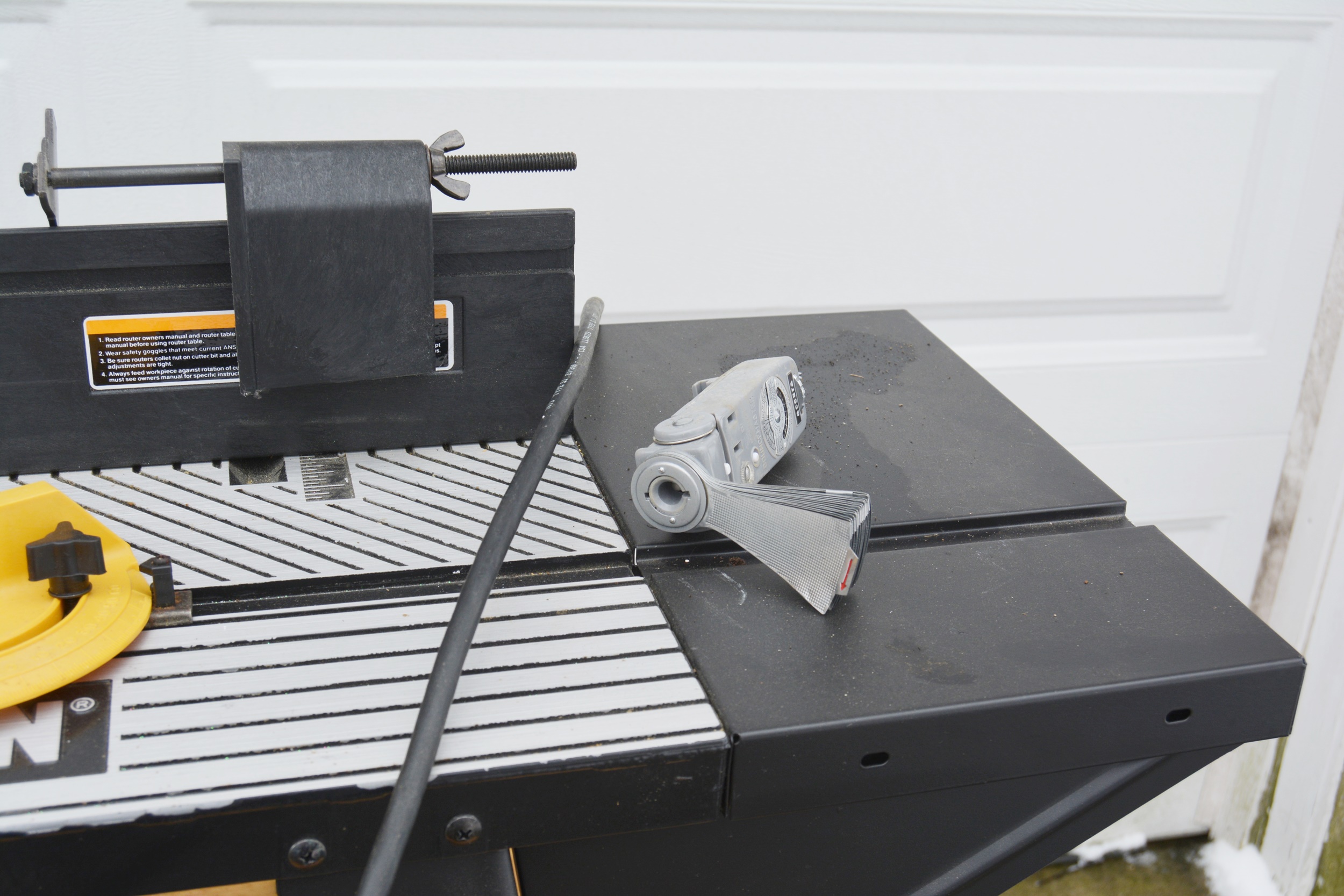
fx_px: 1680
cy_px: 448
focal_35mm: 45
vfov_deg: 29.9
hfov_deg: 43.6
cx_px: 672
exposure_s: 1/200
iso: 200
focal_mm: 30
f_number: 7.1
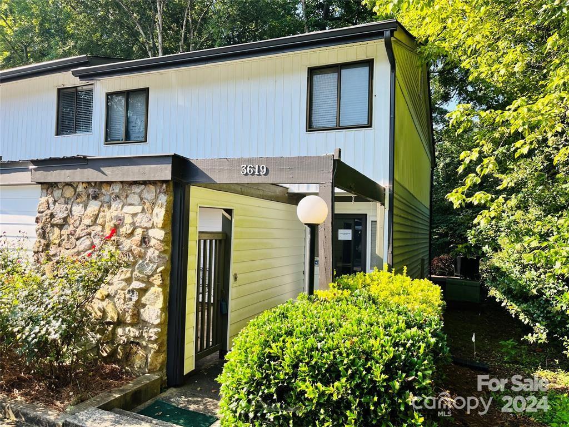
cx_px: 284
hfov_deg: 67.3
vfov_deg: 53.1
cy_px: 214
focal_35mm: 26
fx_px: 427
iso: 50
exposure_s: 1/810
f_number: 1.6
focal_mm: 5.1
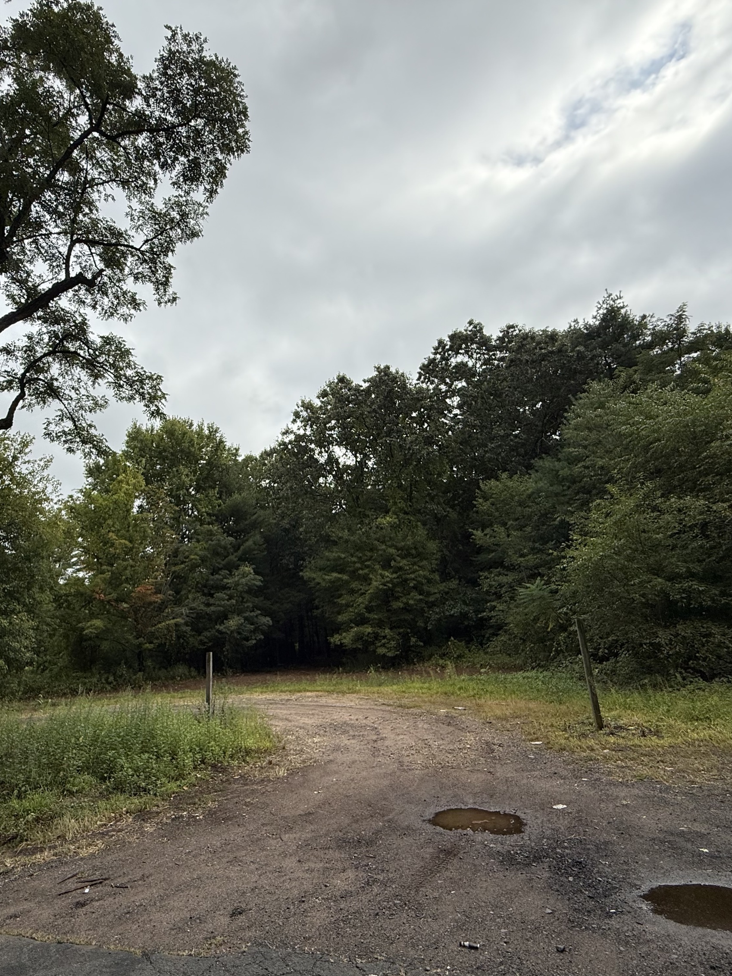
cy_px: 491
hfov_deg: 67.9
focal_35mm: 19
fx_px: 536
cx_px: 289
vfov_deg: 84.7
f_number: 2.2
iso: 50
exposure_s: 1/1961
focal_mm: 2.22
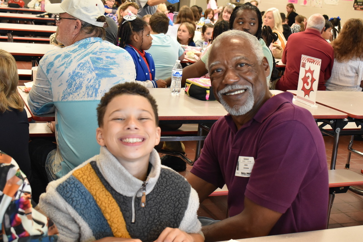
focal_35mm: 52
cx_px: 182
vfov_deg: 25.8
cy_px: 121
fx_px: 530
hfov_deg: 37.8
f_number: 7.1
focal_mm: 35
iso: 2000
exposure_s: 1/60
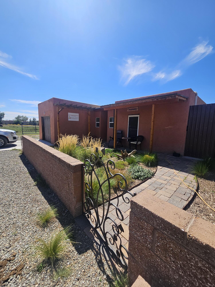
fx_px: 108
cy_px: 144
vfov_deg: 106.2
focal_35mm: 13
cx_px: 108
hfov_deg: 89.9
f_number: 2.2
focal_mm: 2.2
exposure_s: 1/2397
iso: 50
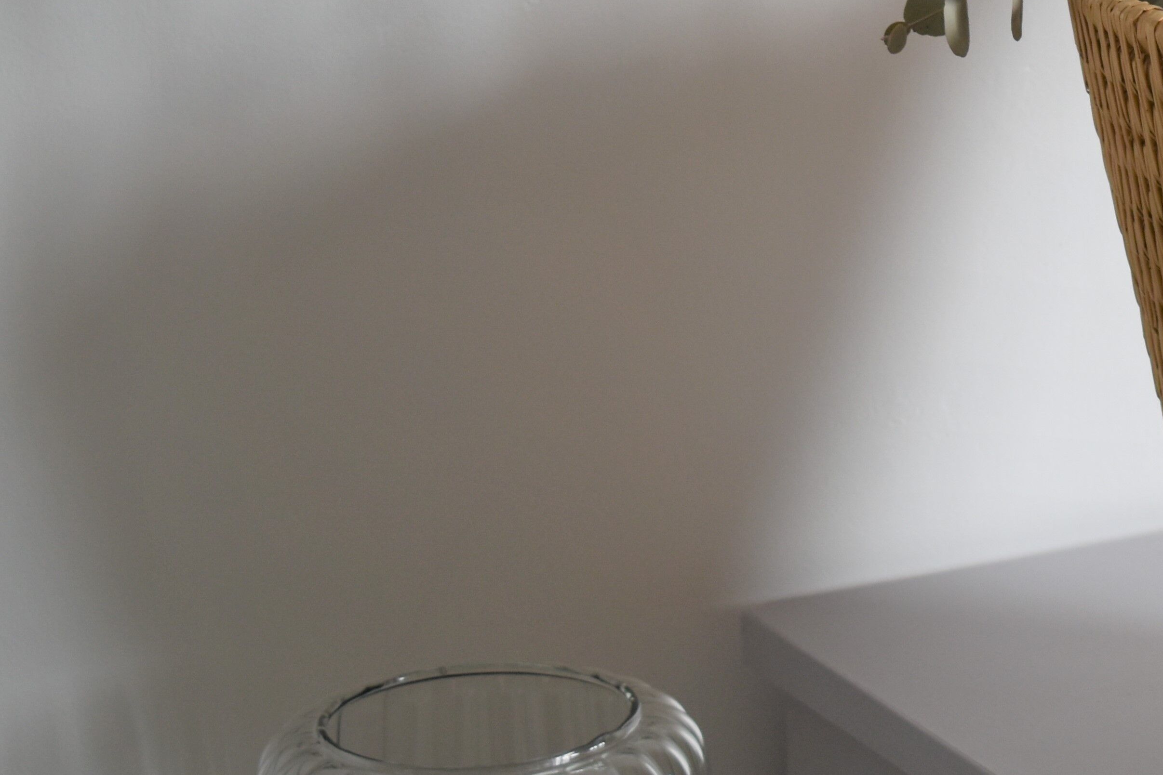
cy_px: 4
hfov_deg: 11.4
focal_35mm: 179
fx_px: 5783
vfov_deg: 7.6
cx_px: 1153
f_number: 5.3
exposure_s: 1/80
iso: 280
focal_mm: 48
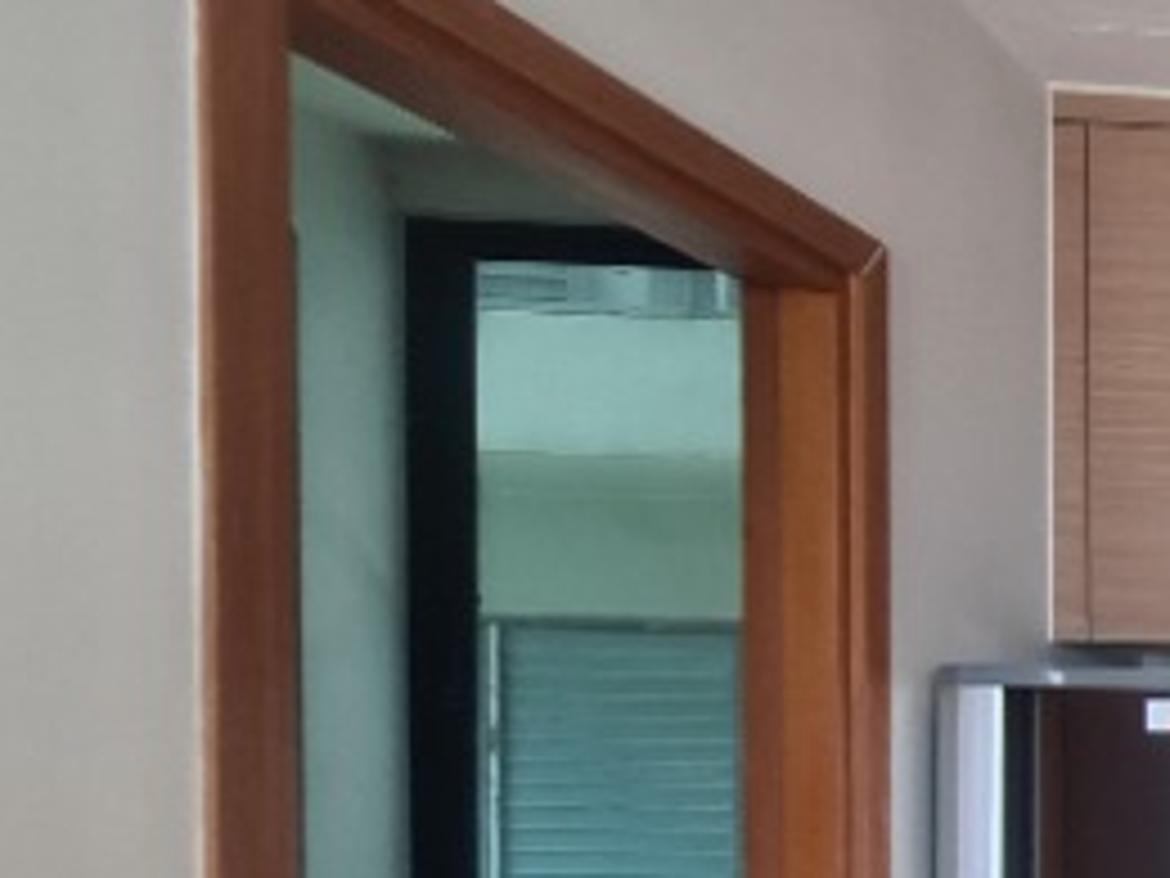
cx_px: 2097
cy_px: 932
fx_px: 1690
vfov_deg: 27.0
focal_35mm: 50
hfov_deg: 22.4
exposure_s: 1/50
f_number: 2.2
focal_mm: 2.2
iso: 80
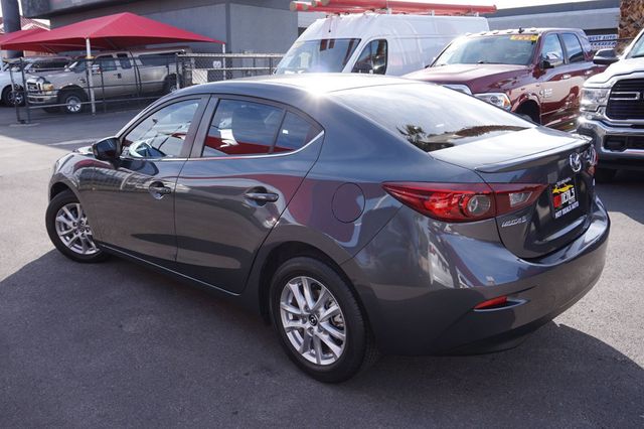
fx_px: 536
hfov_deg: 62.0
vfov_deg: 43.6
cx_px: 322
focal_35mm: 30
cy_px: 214
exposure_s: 1/160
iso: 100
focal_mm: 20
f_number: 6.3
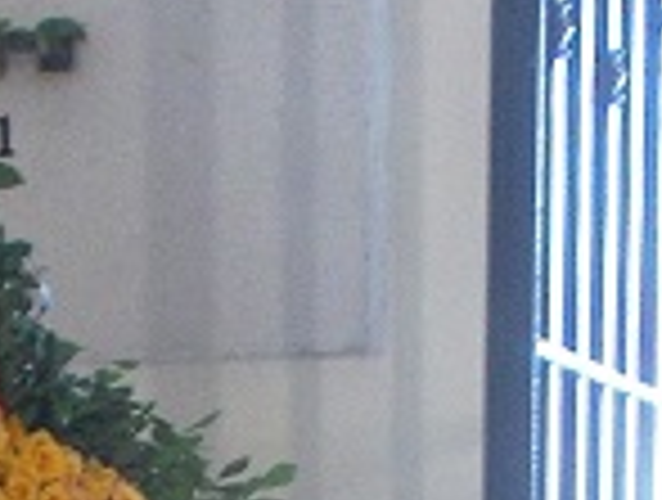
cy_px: 1086
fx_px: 2914
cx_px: 41
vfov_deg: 9.1
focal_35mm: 152
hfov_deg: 12.8
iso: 100
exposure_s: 1/25
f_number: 2.7
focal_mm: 4
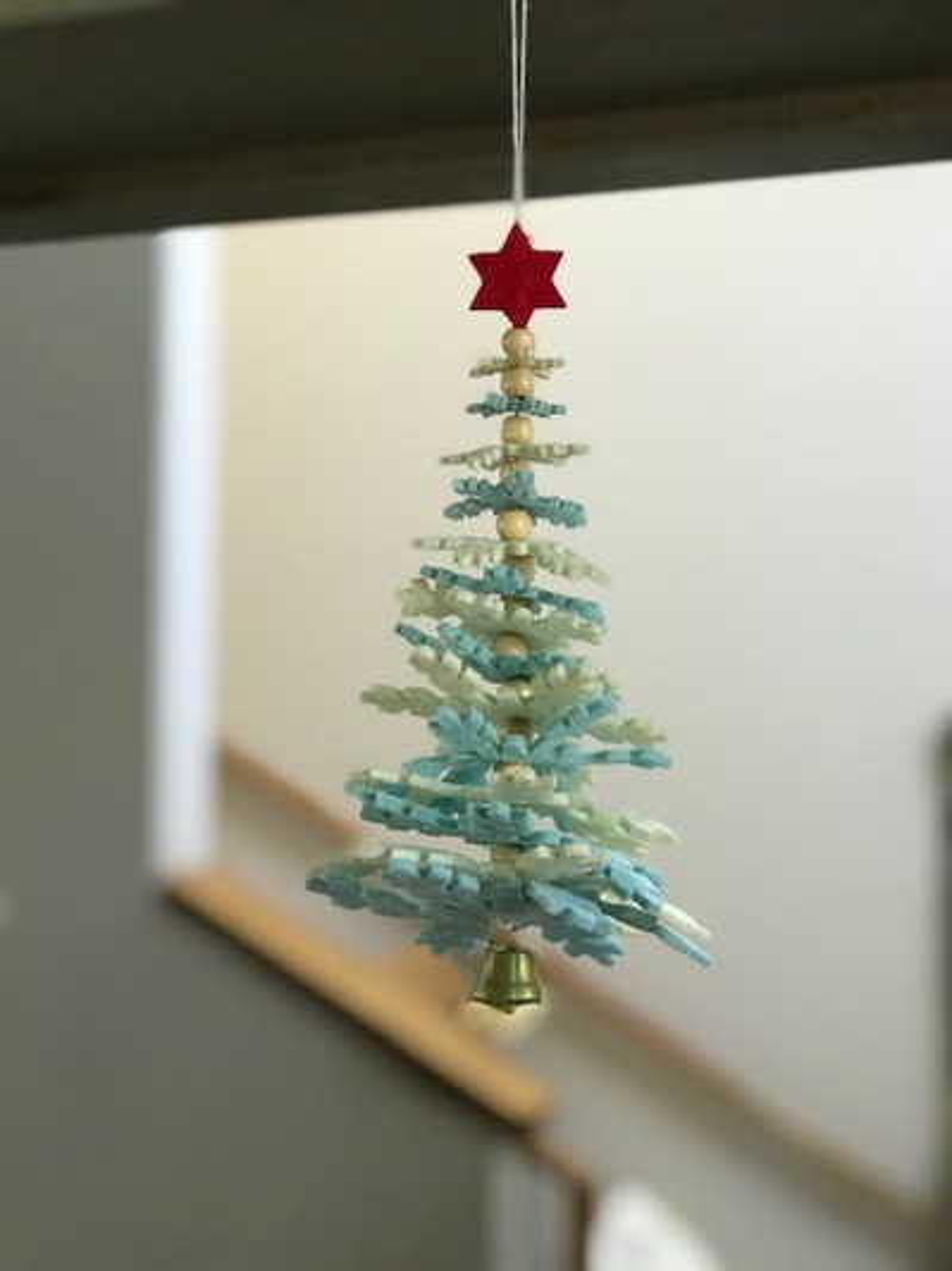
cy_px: 636
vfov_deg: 33.8
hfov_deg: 25.6
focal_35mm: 57
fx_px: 2093
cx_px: 476
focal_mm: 6.6
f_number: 2.8
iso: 500
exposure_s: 1/99
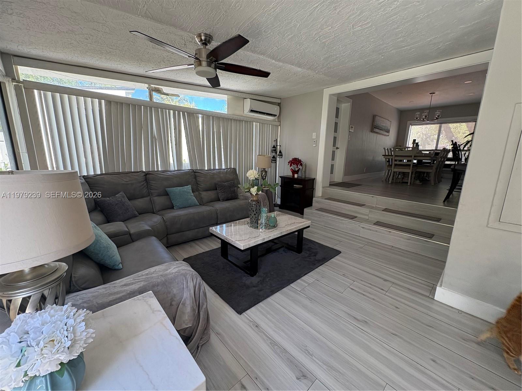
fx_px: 211
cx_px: 261
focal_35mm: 14
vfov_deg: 85.7
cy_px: 196
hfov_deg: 102.1
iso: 125
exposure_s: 1/99
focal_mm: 2.22
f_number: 2.2
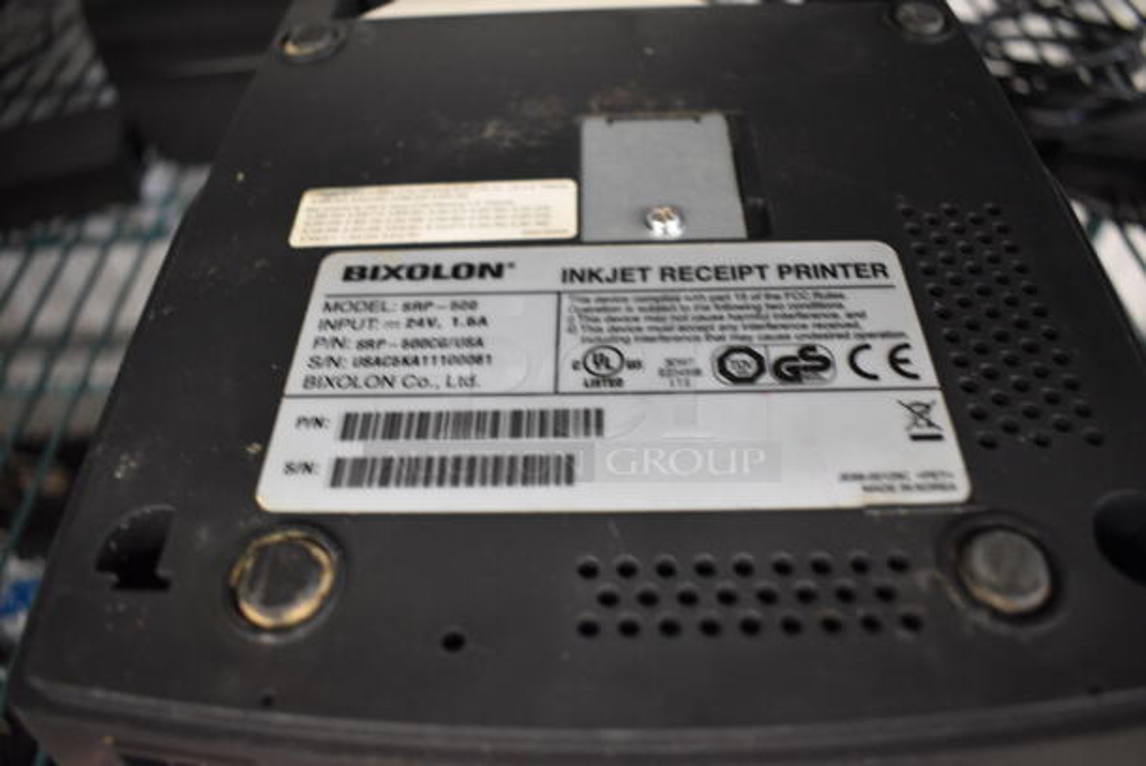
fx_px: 860
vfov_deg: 48.0
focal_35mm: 27
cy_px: 383
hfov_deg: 67.3
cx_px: 573
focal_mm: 18
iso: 1400
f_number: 4
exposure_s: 1/60
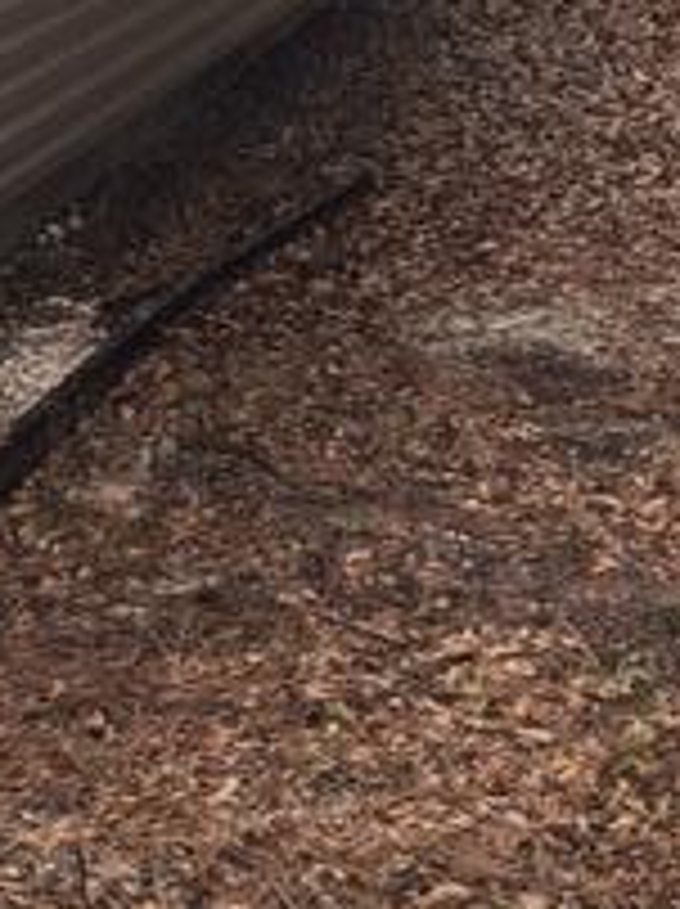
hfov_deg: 16.0
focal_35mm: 92
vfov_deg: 20.6
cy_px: -18
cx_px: 203
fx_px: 2415
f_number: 2.2
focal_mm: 4.15
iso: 32
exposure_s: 1/40
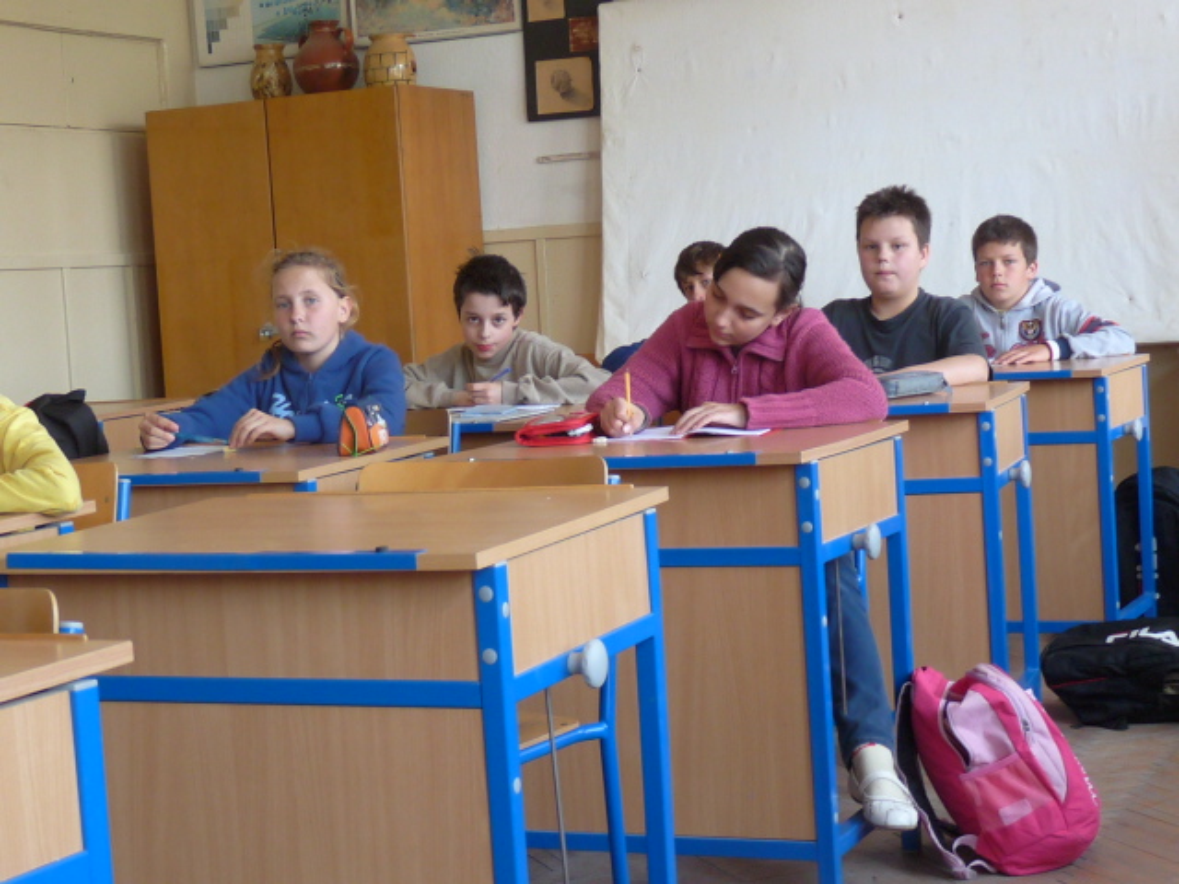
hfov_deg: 28.6
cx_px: 590
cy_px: 442
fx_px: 2316
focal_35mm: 68
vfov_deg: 21.6
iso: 125
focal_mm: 6.9
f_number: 3
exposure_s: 1/30
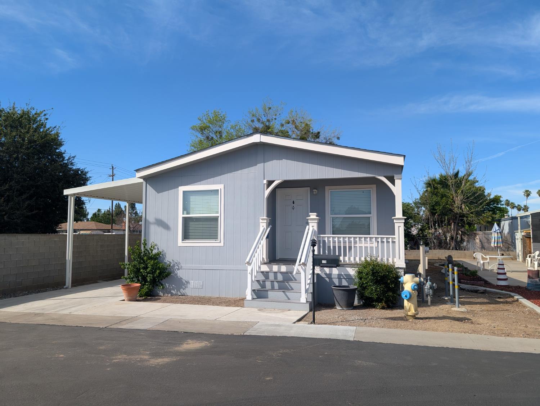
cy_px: 203
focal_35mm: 24
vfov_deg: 56.9
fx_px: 375
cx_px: 270
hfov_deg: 71.5
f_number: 1.68
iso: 20
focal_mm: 6.9
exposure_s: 1/951
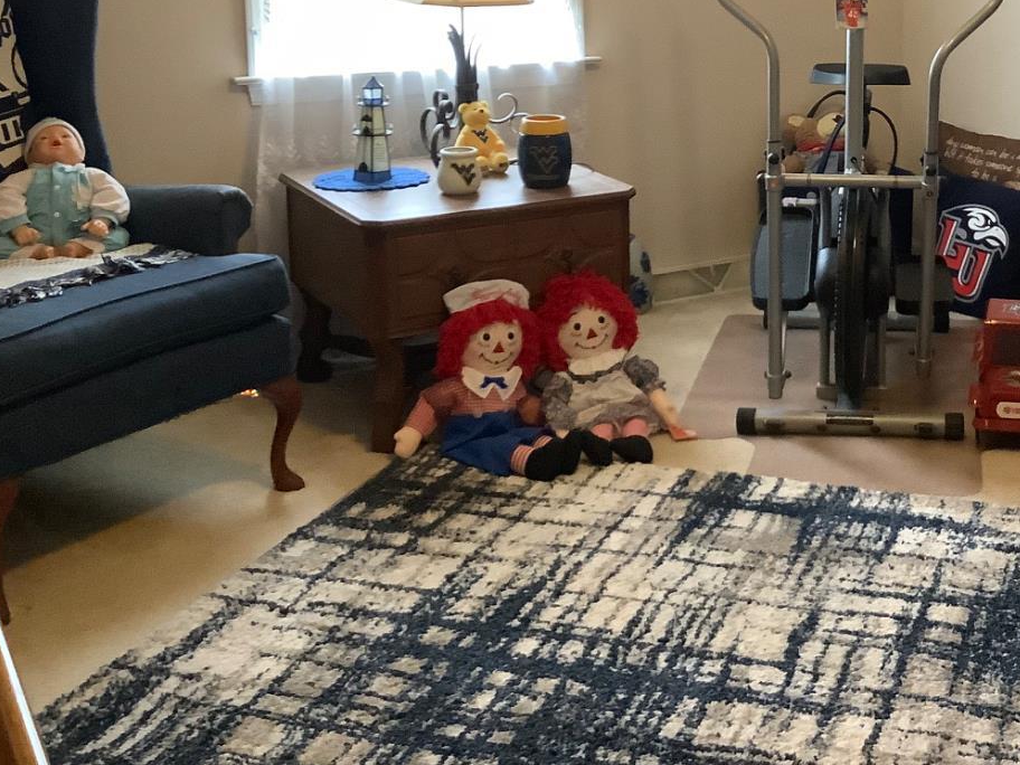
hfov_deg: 36.3
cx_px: 812
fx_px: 1503
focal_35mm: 51
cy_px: 141
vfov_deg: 27.9
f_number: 2.4
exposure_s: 1/30
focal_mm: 3.3
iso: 320
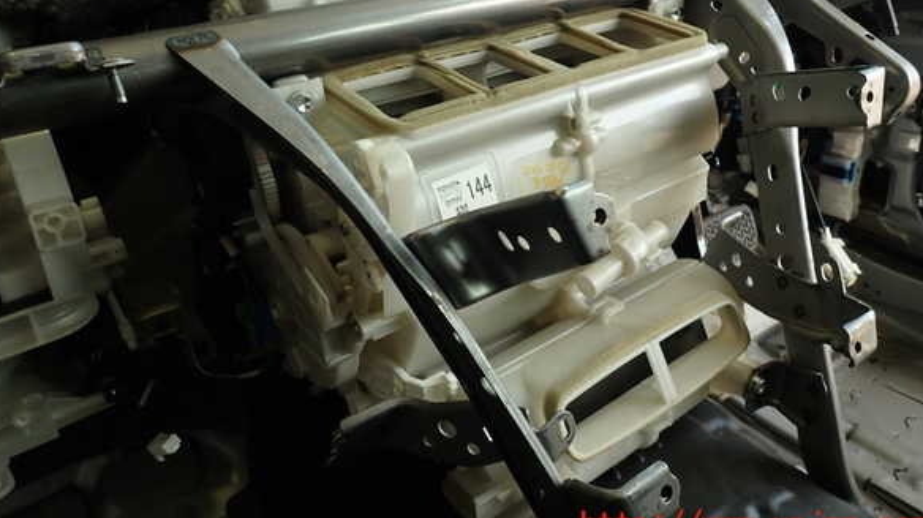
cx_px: 463
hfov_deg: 67.9
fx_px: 685
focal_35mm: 28
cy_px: 191
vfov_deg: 41.1
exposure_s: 1/100
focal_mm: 4.5
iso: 100
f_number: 2.8
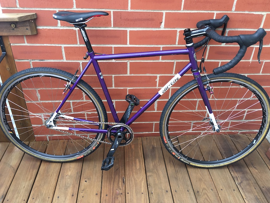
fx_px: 234
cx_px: 137
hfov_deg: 60.0
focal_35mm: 30
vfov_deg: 46.8
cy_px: 104
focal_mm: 4.15
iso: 25
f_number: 2.2
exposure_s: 1/120
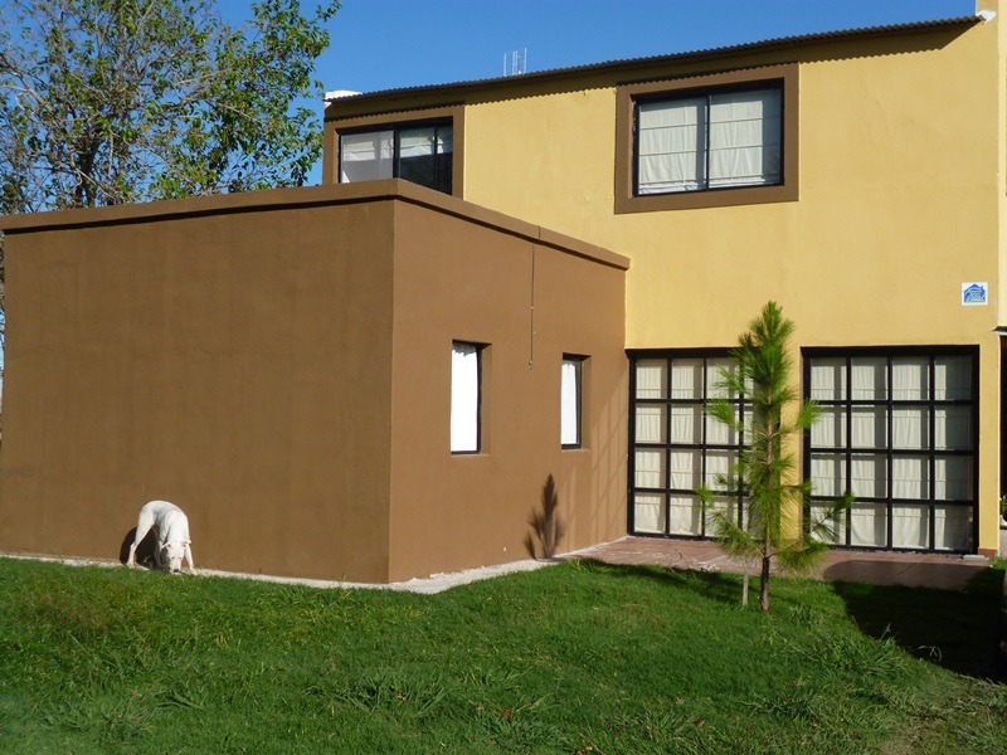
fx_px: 1280
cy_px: 378
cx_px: 504
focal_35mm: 44
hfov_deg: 42.9
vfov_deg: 32.9
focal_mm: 7.9
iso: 100
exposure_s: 1/1300
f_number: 3.4
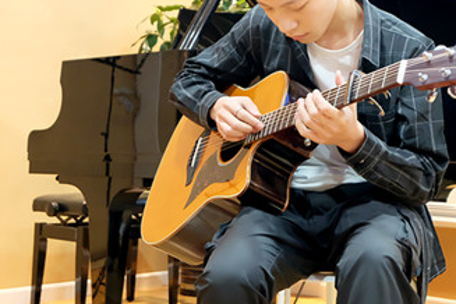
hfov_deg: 30.2
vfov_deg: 20.5
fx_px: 836
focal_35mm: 66
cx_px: 312
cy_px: 83
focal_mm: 24
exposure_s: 1/27
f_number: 4
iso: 3200
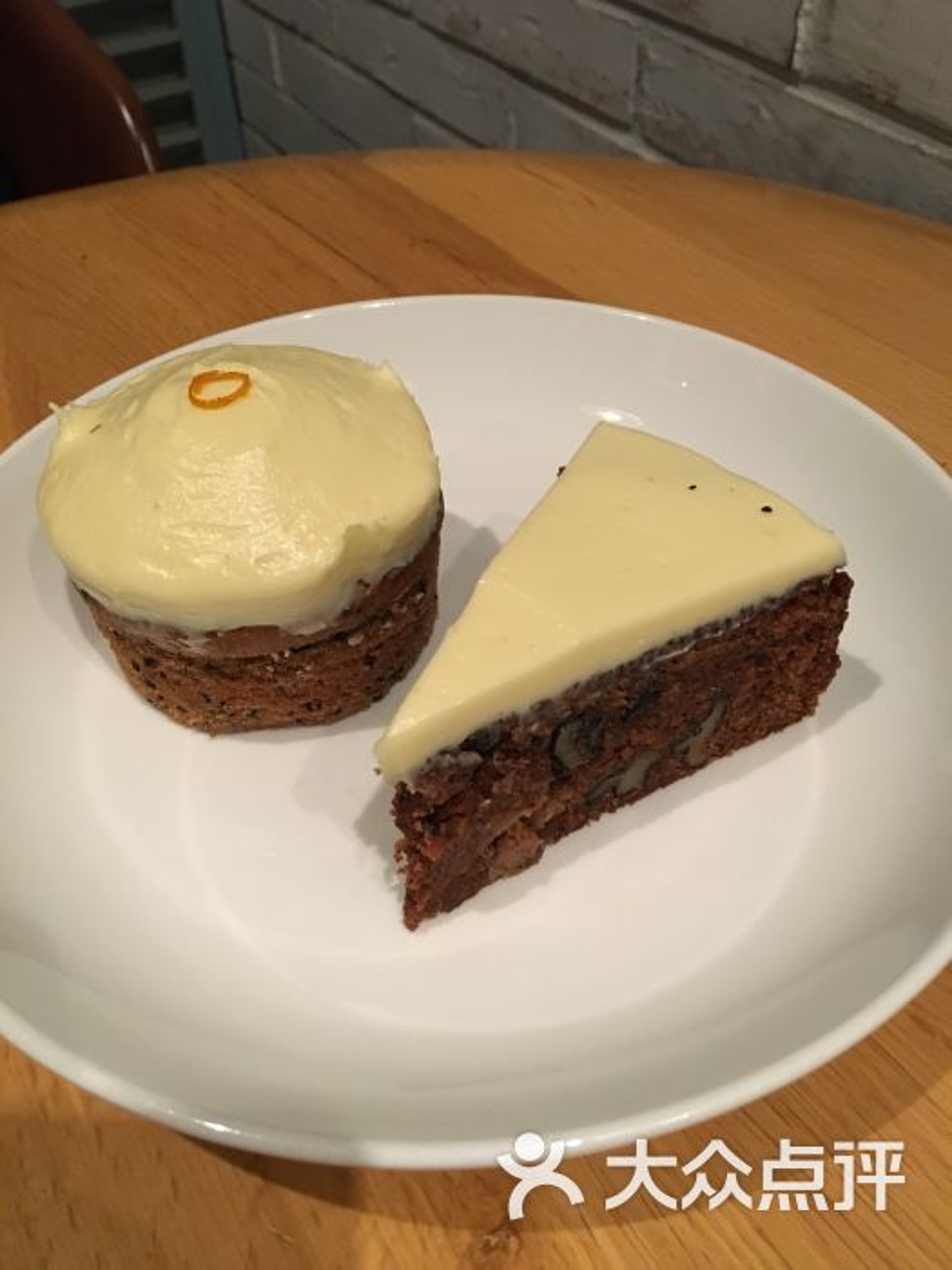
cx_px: 476
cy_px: 635
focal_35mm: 29
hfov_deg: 48.2
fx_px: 1063
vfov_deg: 61.7
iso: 200
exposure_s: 1/17
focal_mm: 4.15
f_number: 2.2
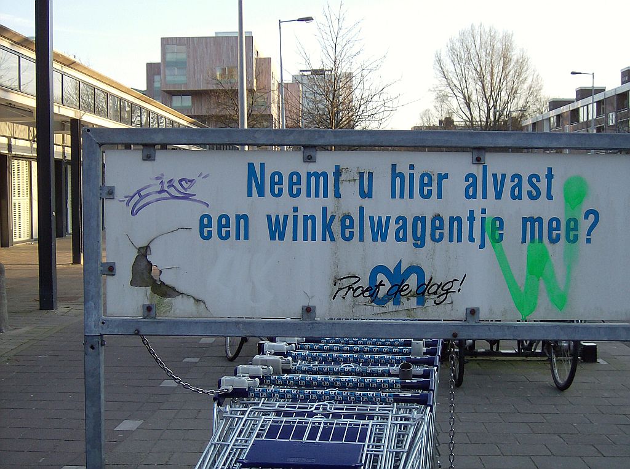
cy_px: 234
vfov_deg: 26.0
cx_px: 315
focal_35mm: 56
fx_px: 1017
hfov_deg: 34.4
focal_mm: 9.3
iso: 100
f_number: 3.4
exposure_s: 1/245
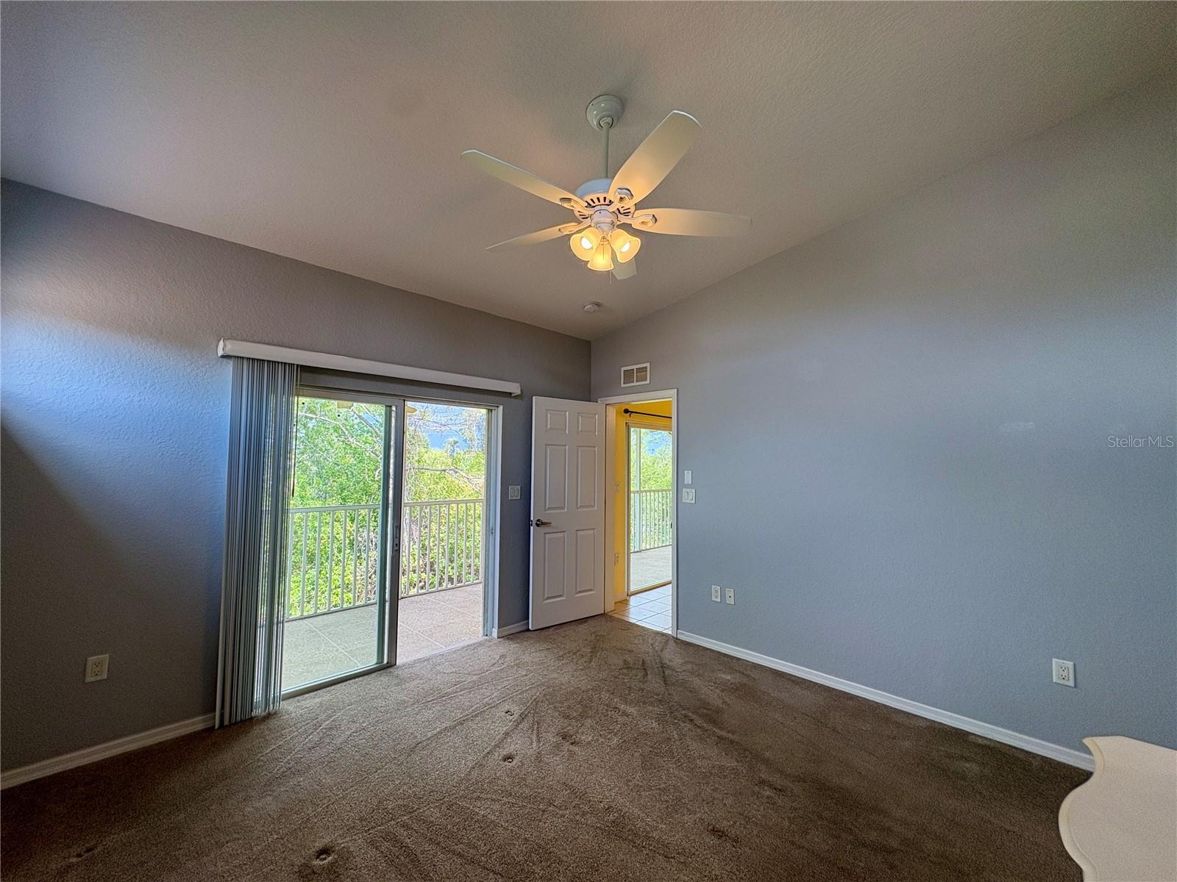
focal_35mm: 14
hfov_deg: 102.1
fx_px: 476
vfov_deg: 85.7
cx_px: 588
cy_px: 441
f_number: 2.2
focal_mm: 2.22
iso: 64
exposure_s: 1/139
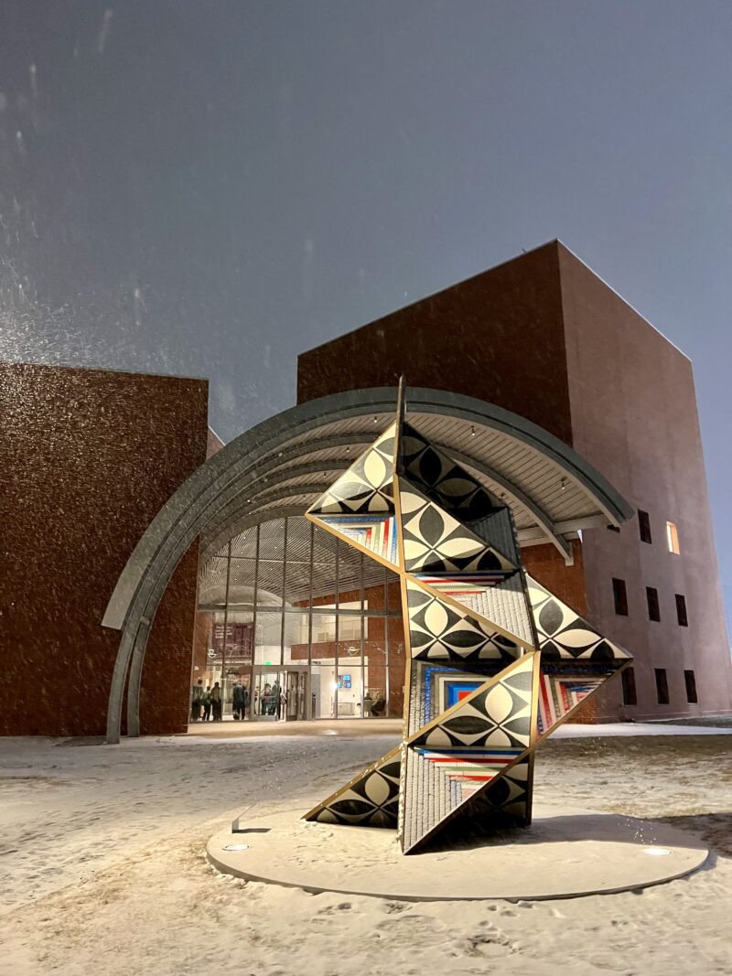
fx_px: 733
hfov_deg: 53.1
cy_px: 488
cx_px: 366
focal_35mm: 26
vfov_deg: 67.3
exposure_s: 1/40
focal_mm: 5.7
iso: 500
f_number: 1.5
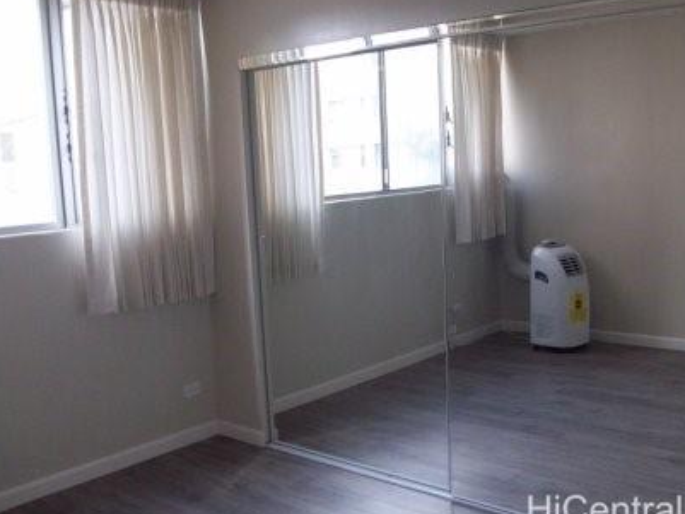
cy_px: 237
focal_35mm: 38
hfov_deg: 48.9
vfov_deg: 37.7
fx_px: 752
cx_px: 374
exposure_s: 1/128
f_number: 2.8
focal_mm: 5.7
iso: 202
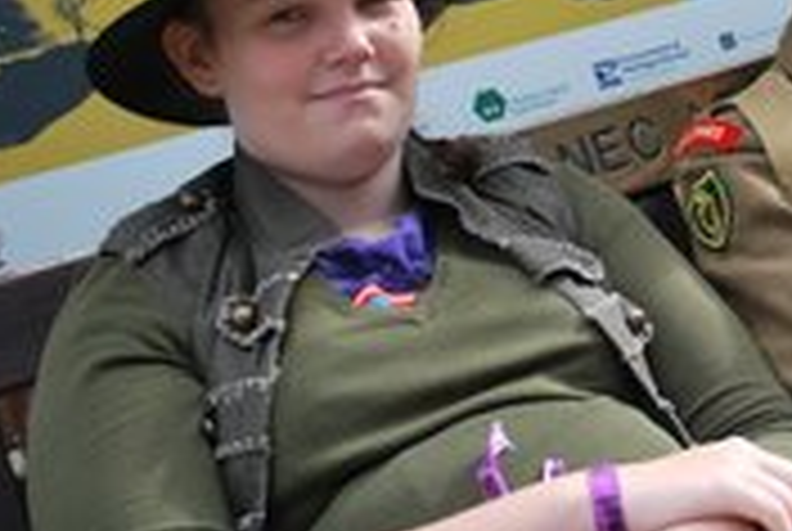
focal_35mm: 79
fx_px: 1741
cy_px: 68
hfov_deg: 24.1
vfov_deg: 17.1
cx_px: 850
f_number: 4.2
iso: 400
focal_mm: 24
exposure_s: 1/640
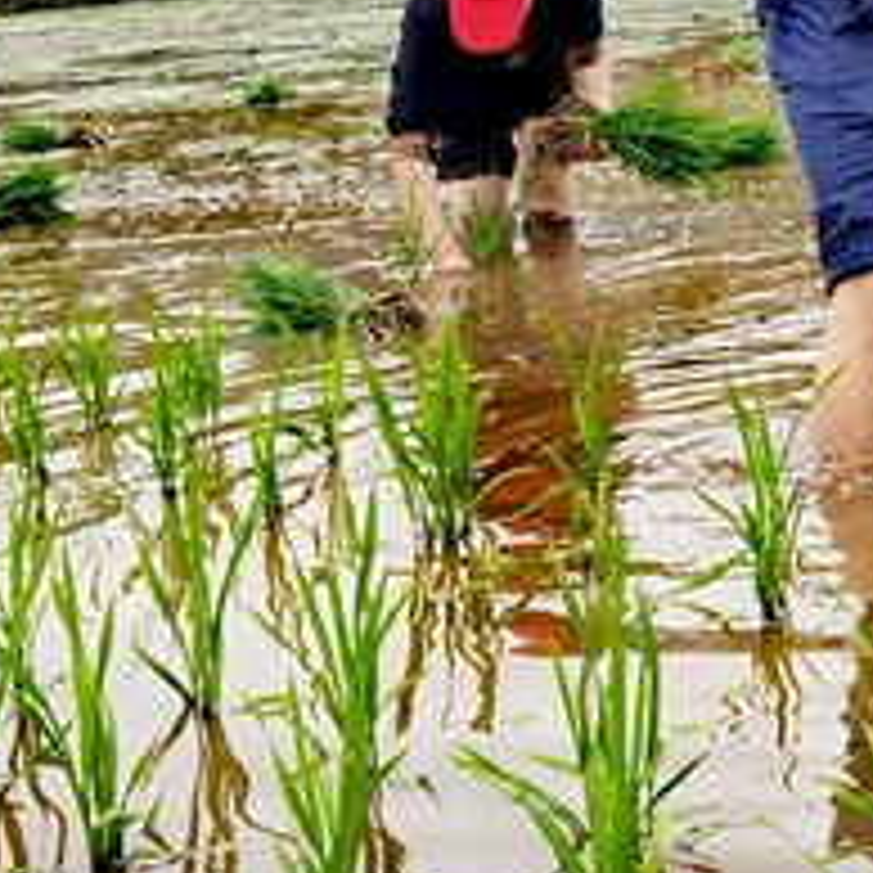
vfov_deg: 17.0
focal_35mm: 99
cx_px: 945
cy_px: -108
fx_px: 2825
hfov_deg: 17.0
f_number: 1.9
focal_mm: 6.71
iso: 50
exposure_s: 1/293
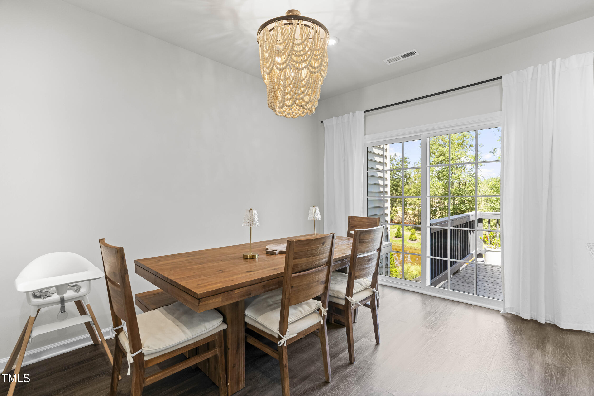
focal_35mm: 16
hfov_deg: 96.7
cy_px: 198
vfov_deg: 73.8
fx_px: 264
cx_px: 297
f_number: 8
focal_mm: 16
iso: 640
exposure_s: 1/6
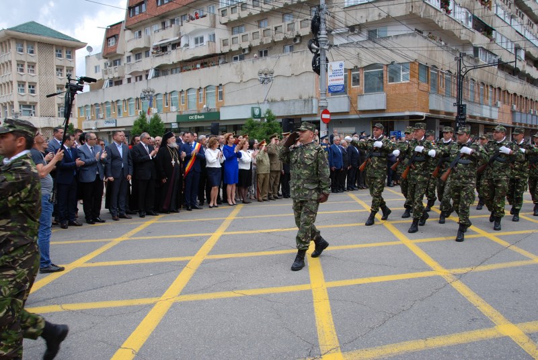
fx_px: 404
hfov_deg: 67.3
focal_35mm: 27
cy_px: 180
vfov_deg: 48.1
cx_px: 269
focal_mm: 18
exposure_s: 1/160
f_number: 6.3
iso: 100
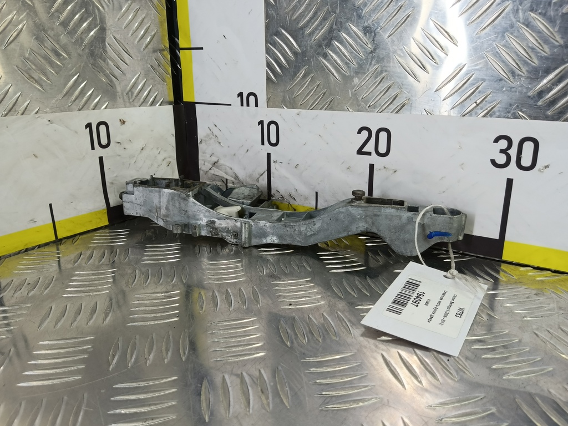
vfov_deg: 58.9
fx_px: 377
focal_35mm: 23
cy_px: 213
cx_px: 284
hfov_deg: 73.9
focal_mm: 4.11
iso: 100
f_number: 1.6
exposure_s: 1/50
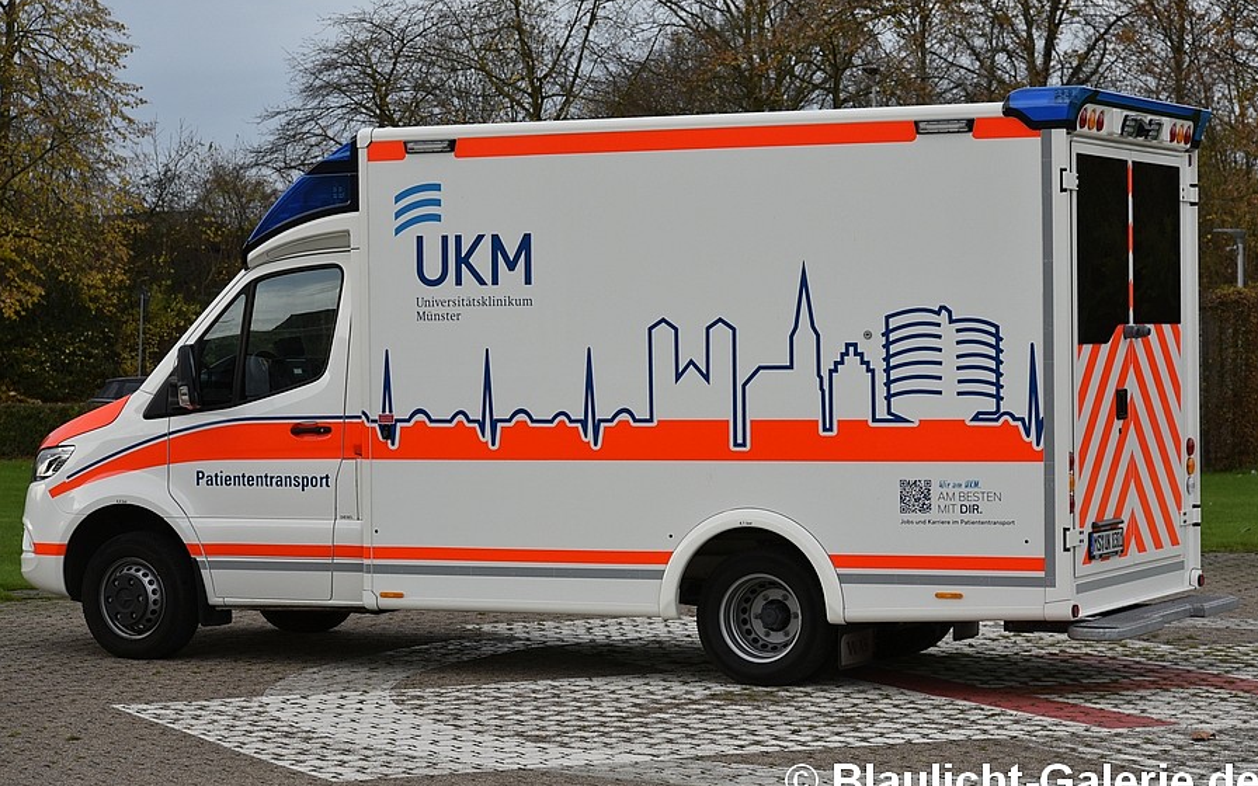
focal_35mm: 87
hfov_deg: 23.8
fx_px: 2983
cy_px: 382
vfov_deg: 15.0
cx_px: 630
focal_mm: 85
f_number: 8
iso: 400
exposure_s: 1/250
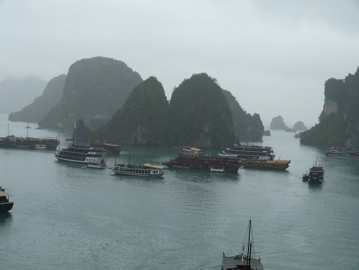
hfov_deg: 31.7
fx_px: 633
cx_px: 180
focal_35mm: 61
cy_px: 135
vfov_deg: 24.0
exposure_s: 1/60
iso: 100
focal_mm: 11
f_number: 3.3
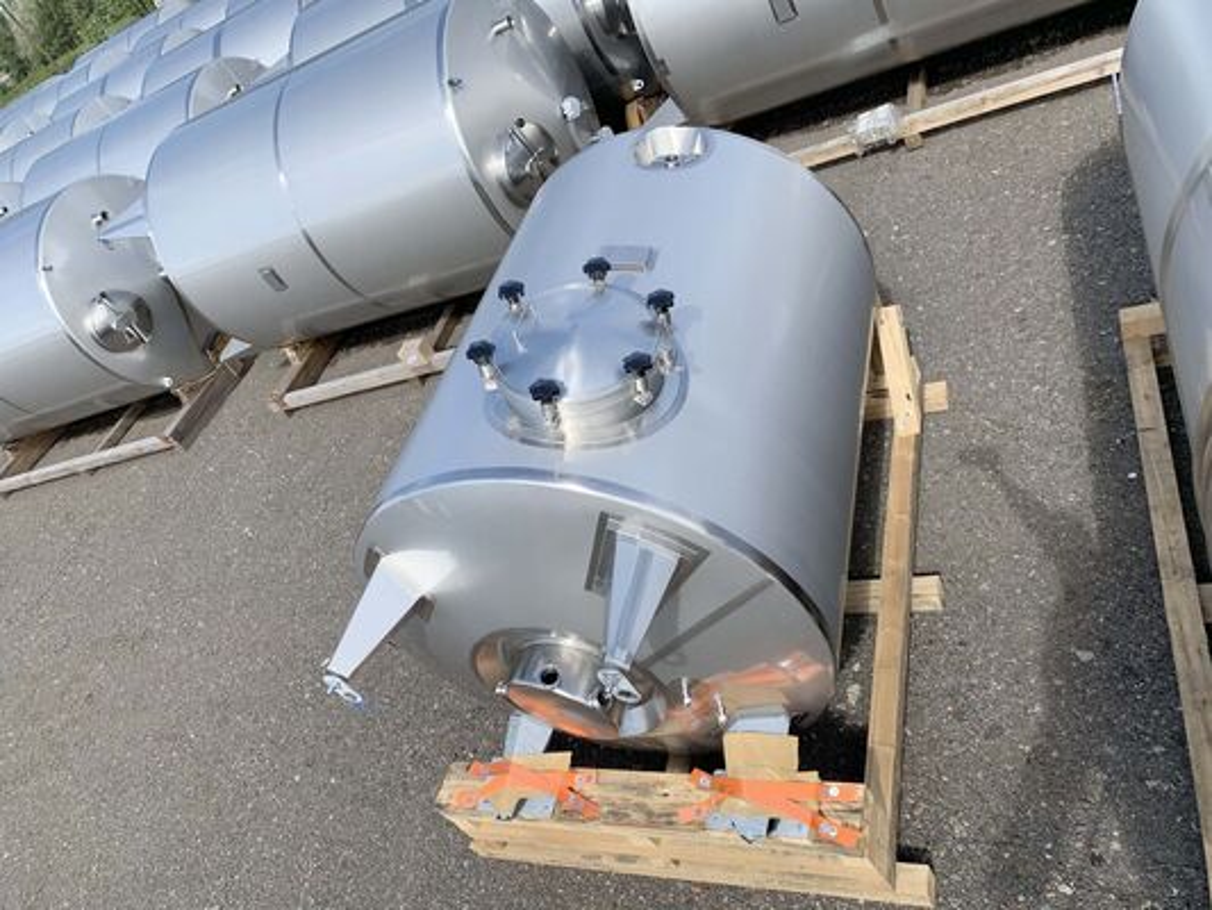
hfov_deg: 67.3
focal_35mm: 26
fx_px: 911
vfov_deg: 53.1
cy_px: 455
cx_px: 606
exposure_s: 1/1536
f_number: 1.8
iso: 25
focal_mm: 4.25
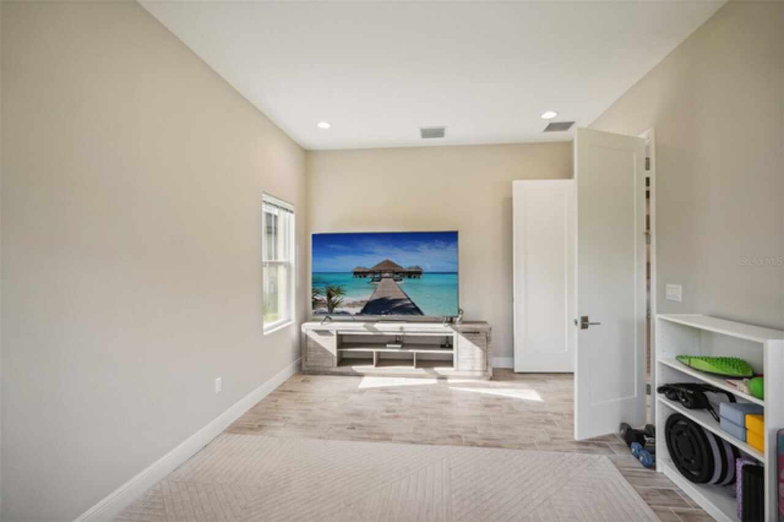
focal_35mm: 16
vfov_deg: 73.7
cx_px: 392
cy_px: 261
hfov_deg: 96.8
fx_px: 348
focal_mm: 16
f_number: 4
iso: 400
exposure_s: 1/250
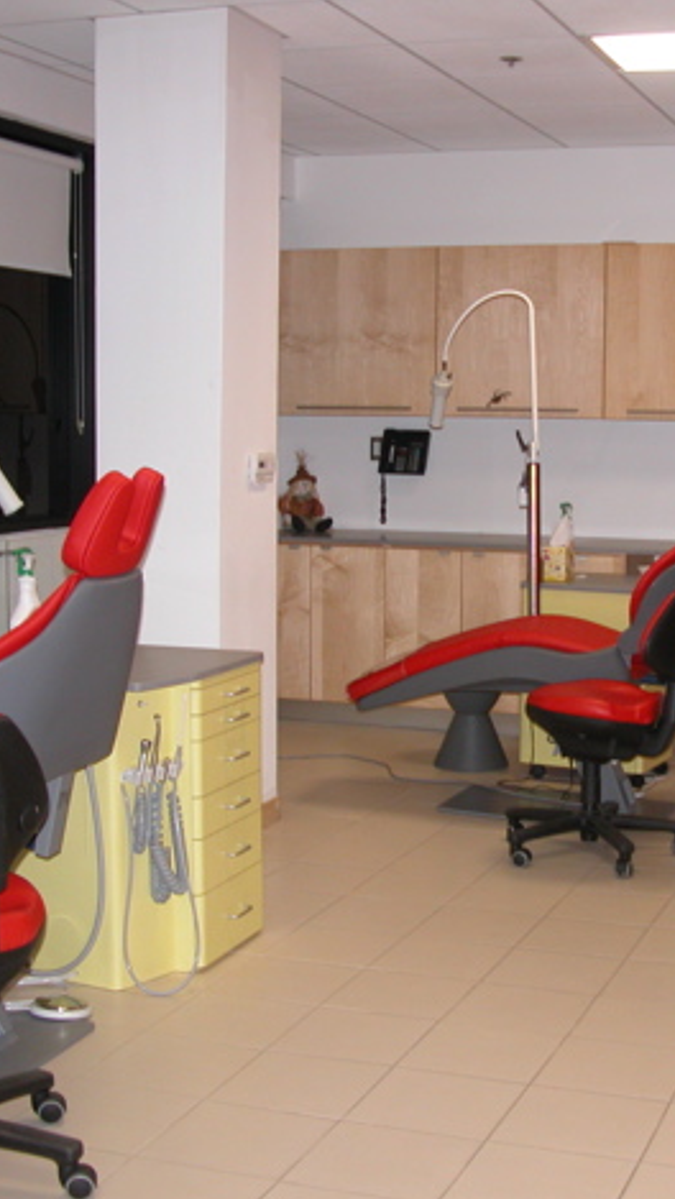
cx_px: 514
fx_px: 1654
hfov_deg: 22.8
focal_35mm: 52
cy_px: 608
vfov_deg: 39.9
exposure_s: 1/60
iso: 200
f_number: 2.8
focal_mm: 8.9
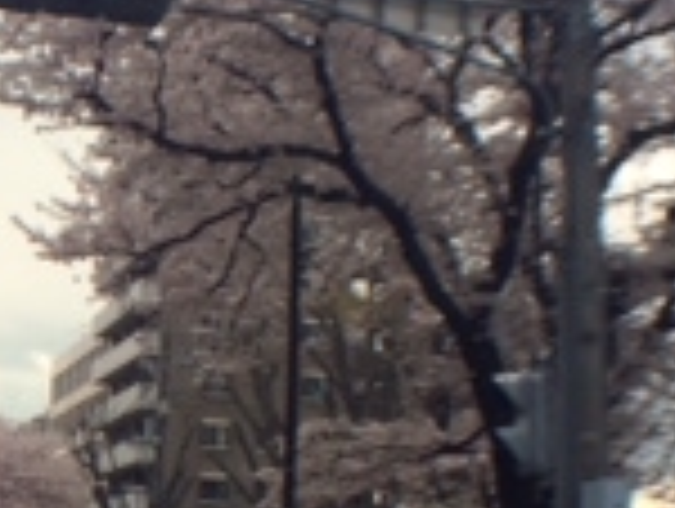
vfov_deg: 11.5
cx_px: -220
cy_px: 499
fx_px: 2500
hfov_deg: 14.7
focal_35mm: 128
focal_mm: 4.12
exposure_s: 1/774
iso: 40
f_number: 2.2
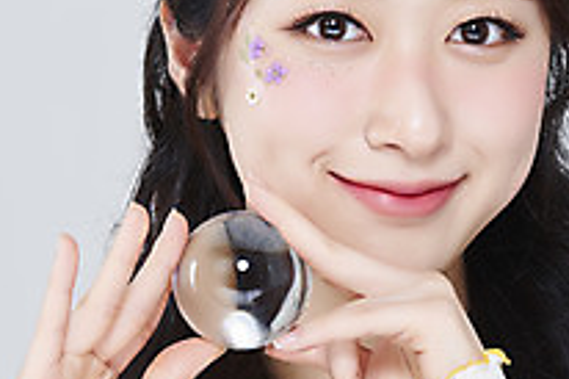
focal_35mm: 306
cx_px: 189
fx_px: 4833
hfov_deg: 6.7
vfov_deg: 4.5
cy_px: 288
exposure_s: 1/125
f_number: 11
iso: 64
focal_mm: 105
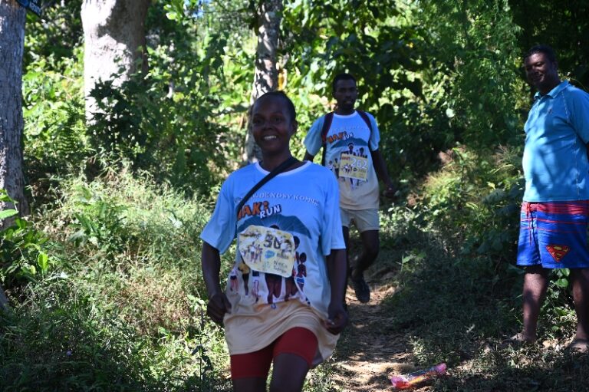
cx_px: 294
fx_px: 1014
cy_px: 196
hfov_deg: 32.4
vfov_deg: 21.9
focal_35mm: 62
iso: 200
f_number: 5
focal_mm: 62
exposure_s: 1/250
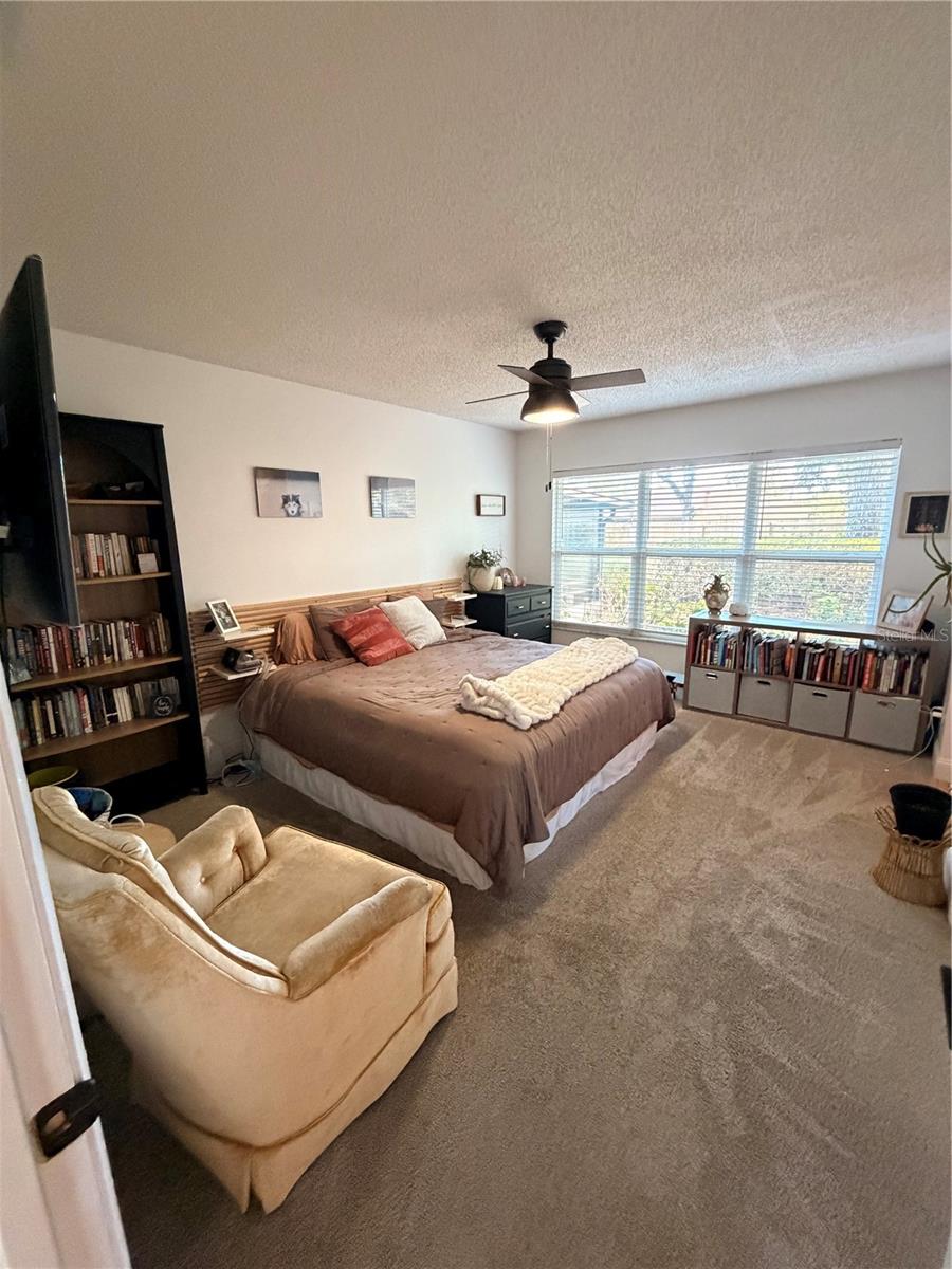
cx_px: 476
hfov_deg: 85.7
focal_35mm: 14
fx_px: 513
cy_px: 634
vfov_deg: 102.1
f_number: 2.2
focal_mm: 2.22
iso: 800
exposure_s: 1/60
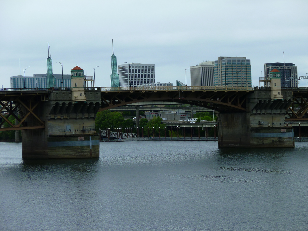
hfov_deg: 21.5
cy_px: 116
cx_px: 154
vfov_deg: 16.2
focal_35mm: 91
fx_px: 810
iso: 80
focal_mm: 16.4
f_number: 5.1
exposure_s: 1/250
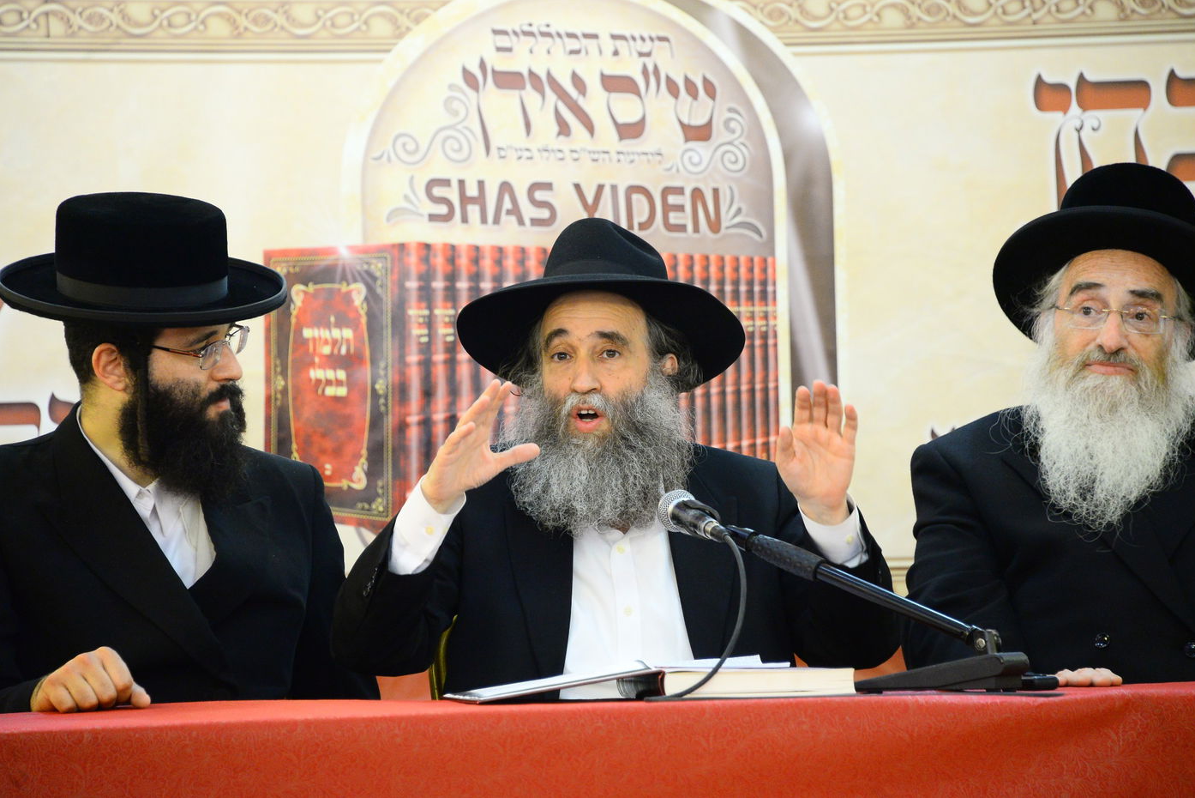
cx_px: 599
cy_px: 399
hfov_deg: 8.2
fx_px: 8333
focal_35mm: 251
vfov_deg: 5.5
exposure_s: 1/80
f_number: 5.6
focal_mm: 250
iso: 4000
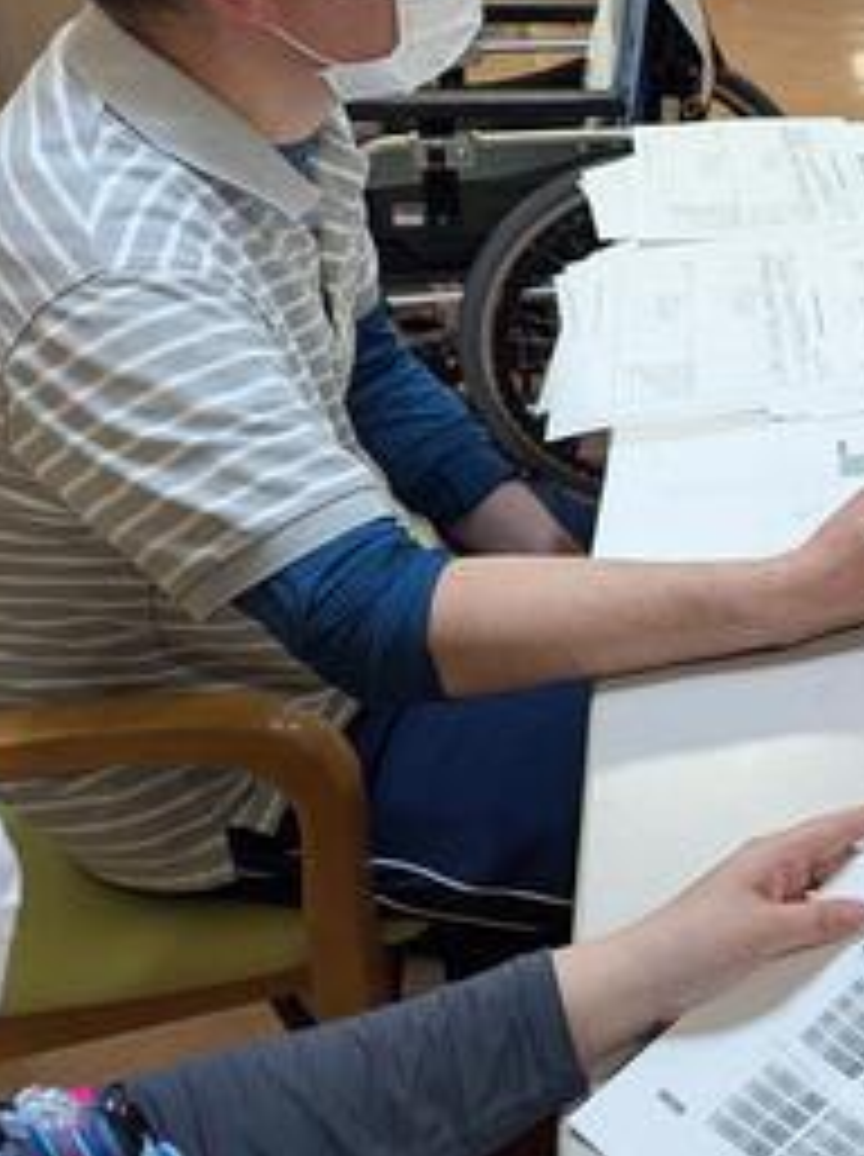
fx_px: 1868
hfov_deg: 21.7
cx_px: 1305
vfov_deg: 33.4
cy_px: 229
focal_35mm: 56
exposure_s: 1/60
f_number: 1.85
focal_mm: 6.81
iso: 128
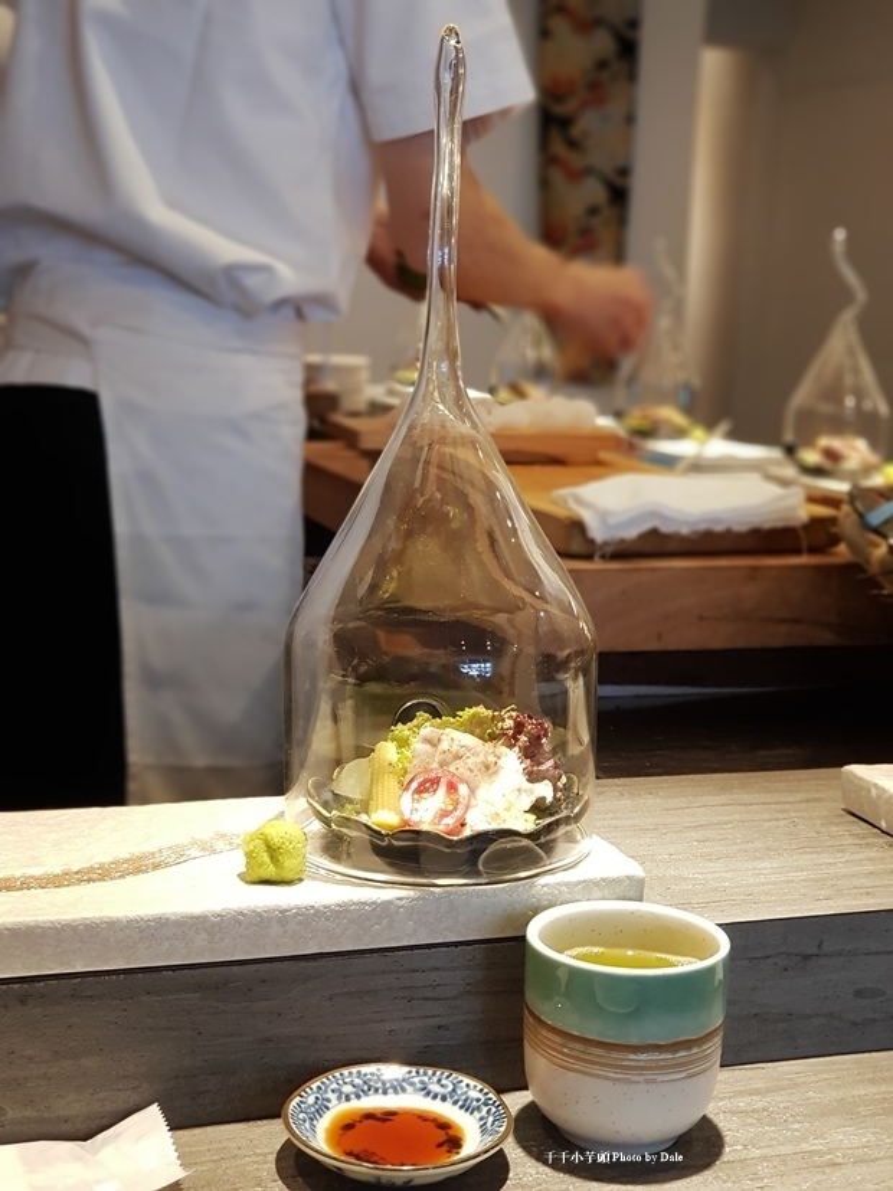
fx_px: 1789
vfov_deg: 36.8
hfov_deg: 28.0
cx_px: 446
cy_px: 596
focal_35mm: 52
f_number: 2.4
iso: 125
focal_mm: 6
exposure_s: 1/30
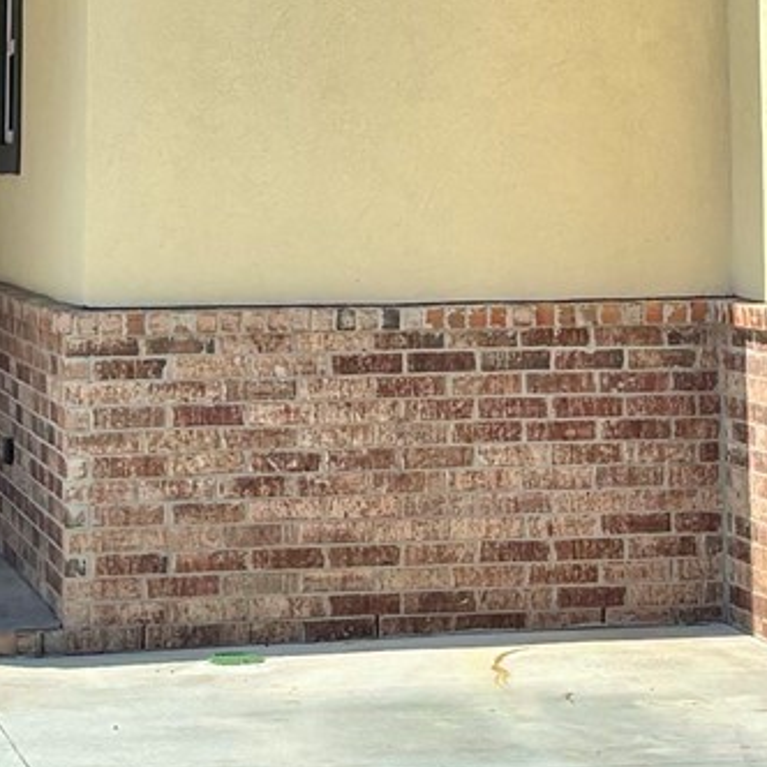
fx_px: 3334
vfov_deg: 12.8
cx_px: 381
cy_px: -162
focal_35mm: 133
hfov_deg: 13.1
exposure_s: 1/4854
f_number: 1.6
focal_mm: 5.96
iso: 50
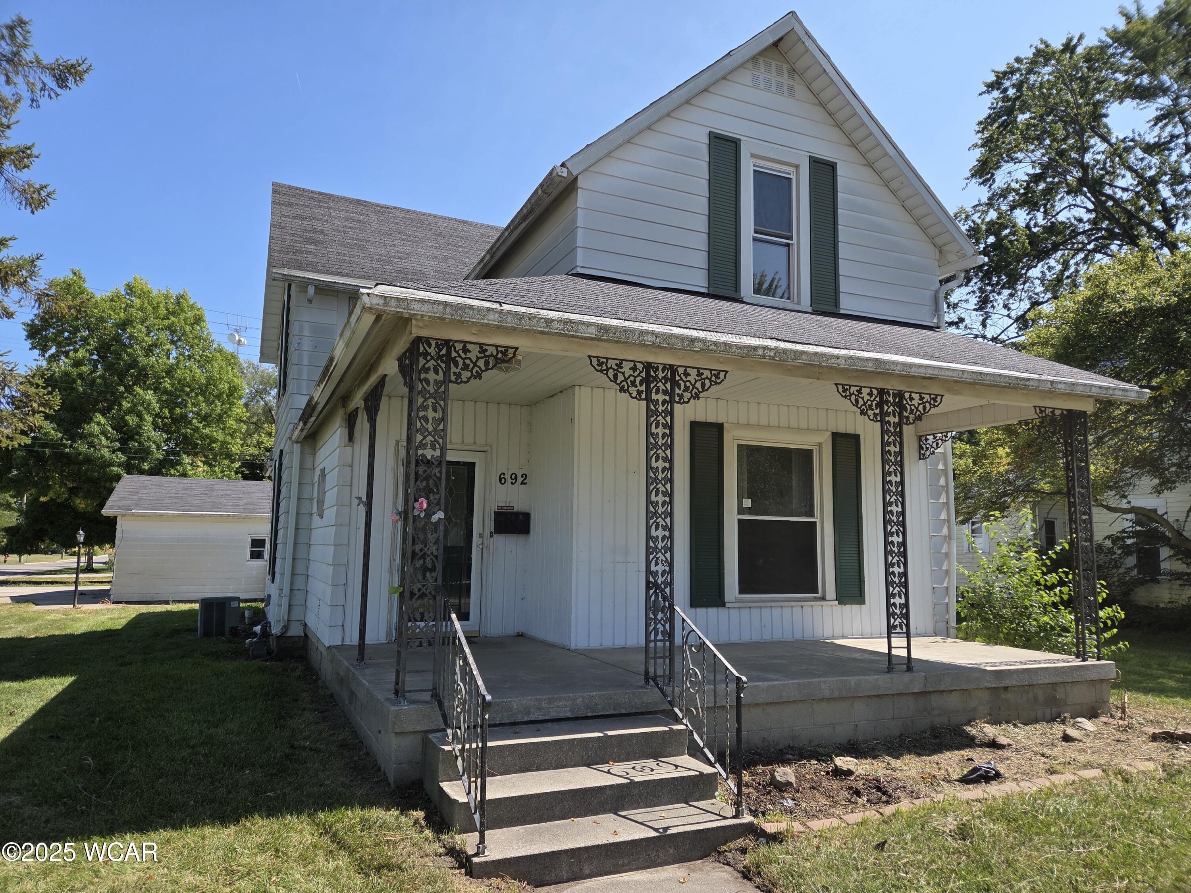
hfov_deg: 73.9
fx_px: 791
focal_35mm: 23
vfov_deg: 58.9
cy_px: 446
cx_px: 596
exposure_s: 1/3100
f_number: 1.8
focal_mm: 5.4
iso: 80
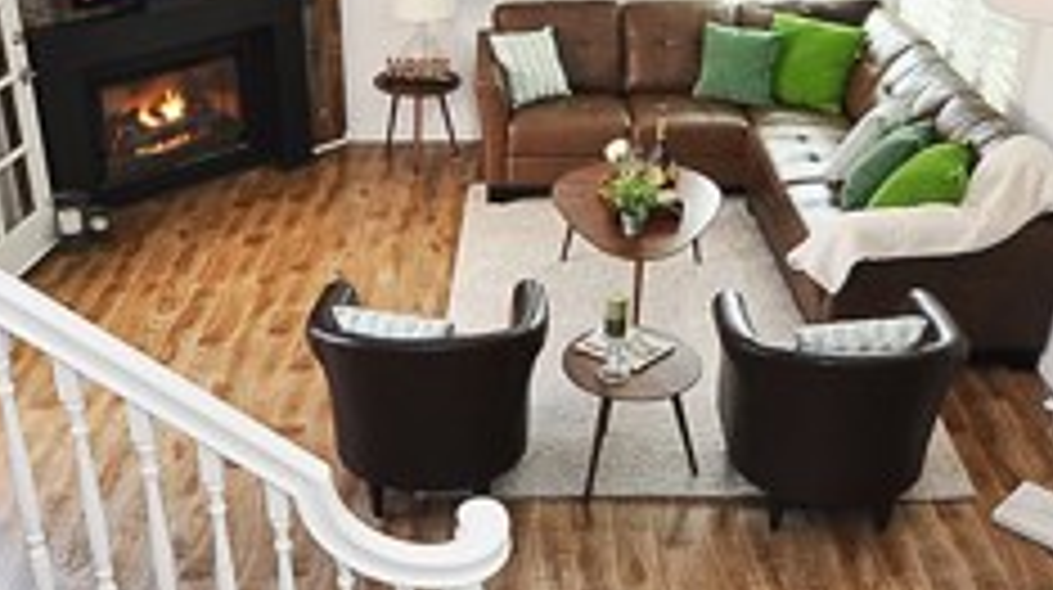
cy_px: 272
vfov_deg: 27.6
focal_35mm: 43
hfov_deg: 47.4
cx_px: 558
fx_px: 1199
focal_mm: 10
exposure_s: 1/25
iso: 320
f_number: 8
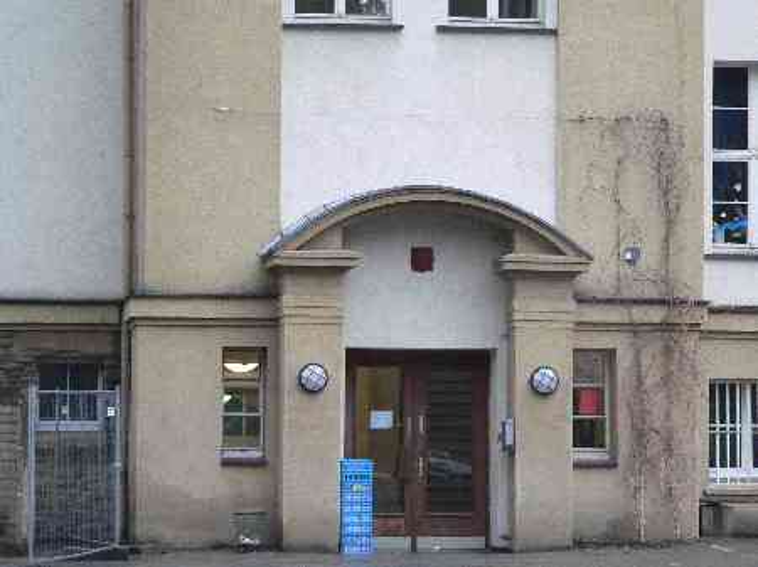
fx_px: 2976
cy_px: 284
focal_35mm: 136
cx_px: 379
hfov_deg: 14.5
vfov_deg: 10.9
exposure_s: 1/125
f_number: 3.7
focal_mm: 22.7
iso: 400
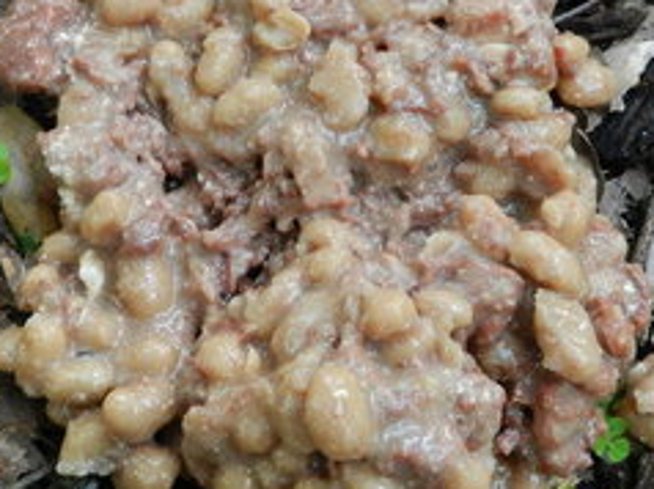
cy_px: 168
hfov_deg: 30.3
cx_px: 291
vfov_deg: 22.8
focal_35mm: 64
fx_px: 1208
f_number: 4
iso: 640
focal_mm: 6.7
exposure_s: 1/50
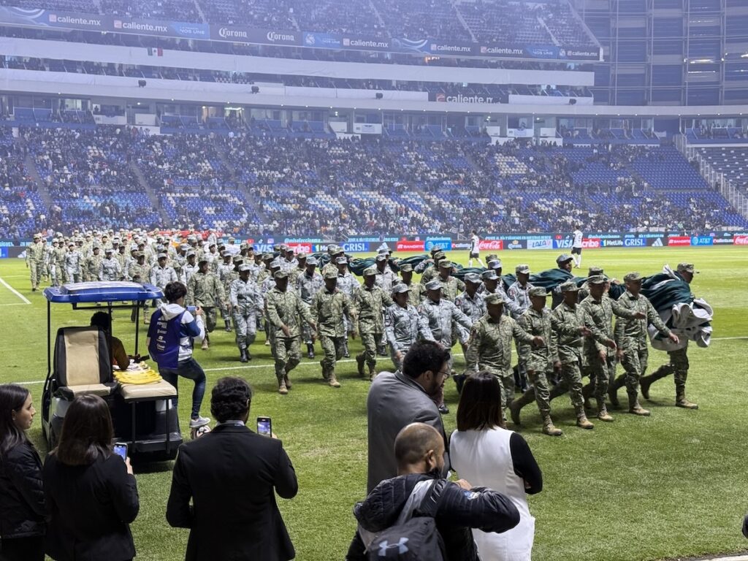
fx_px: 1037
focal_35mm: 48
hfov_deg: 39.7
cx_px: 374
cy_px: 280
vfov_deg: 30.3
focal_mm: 6.76
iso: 200
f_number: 1.78
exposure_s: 1/60
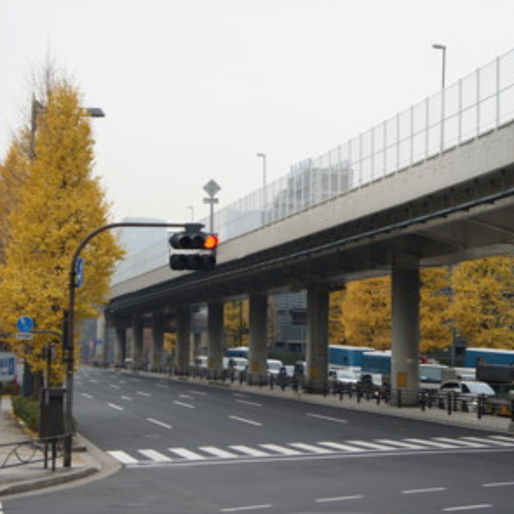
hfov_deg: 20.7
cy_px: 255
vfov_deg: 20.7
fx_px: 1405
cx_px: 263
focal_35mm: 84
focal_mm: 43
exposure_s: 1/80
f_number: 5
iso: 200
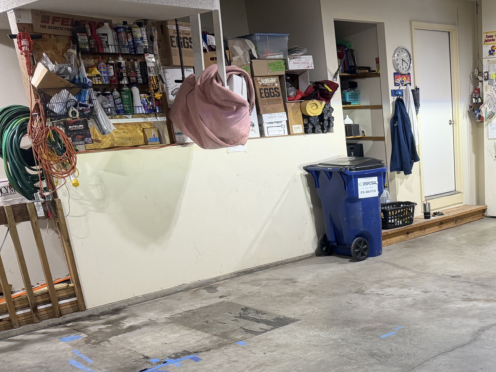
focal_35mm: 44
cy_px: 329
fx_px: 630
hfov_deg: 39.7
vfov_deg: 31.4
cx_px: 450
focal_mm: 6.76
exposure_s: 1/94
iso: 200
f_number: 1.78
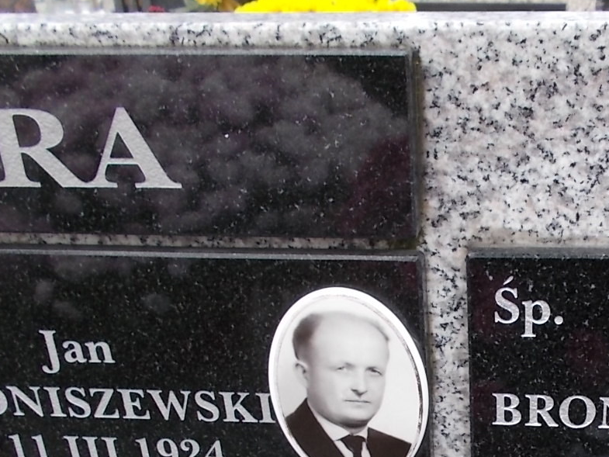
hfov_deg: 35.1
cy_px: 430
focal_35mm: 53
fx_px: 933
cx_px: 478
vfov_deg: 26.4
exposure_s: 1/125
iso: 80
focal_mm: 4.6
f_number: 3.2
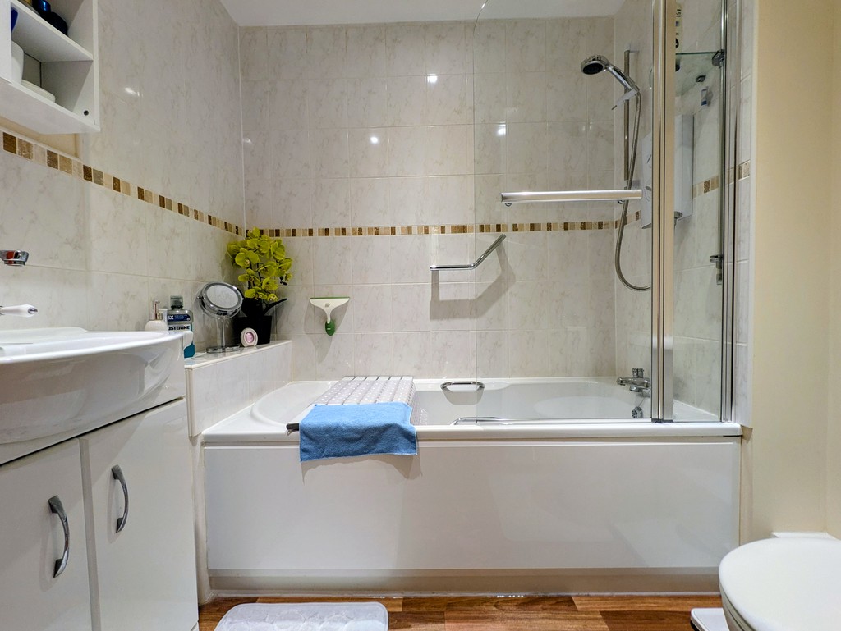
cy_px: 316
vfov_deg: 85.7
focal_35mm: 14
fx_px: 340
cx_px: 420
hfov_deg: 102.0
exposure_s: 1/25
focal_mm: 1.83
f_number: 2.2
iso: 56
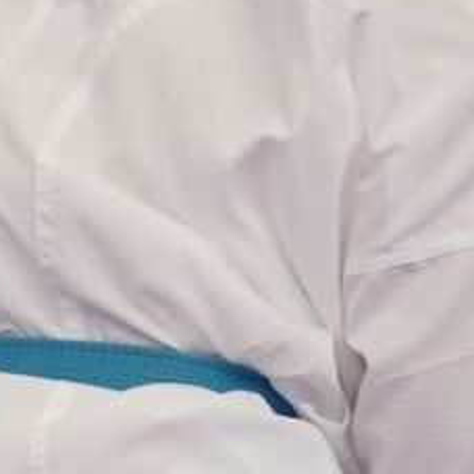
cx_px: -547
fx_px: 11634
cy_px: -274
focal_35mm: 751
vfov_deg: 2.3
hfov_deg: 2.3
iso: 2000
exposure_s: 1/1000
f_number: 2.8
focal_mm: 112
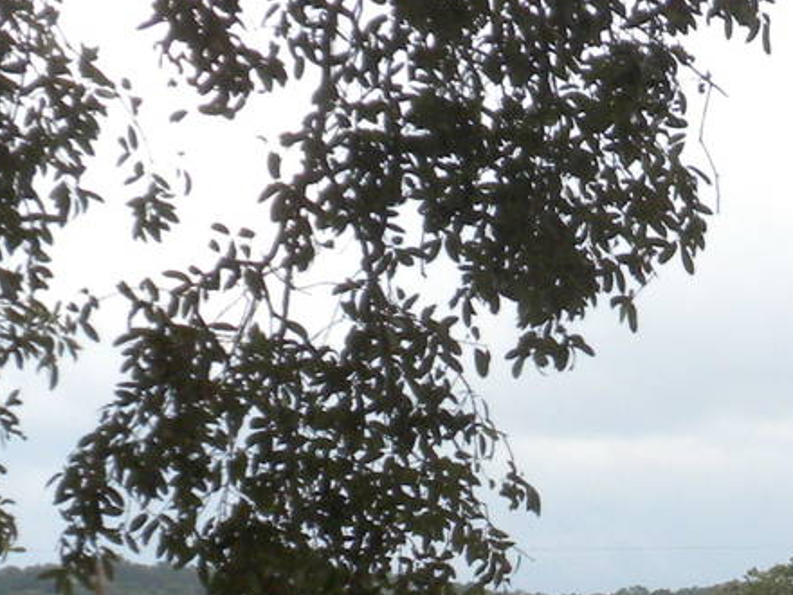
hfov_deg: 10.2
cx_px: 1105
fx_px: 4330
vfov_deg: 7.8
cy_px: 718
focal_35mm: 189
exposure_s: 1/624
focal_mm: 9.1
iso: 163
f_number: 4.3
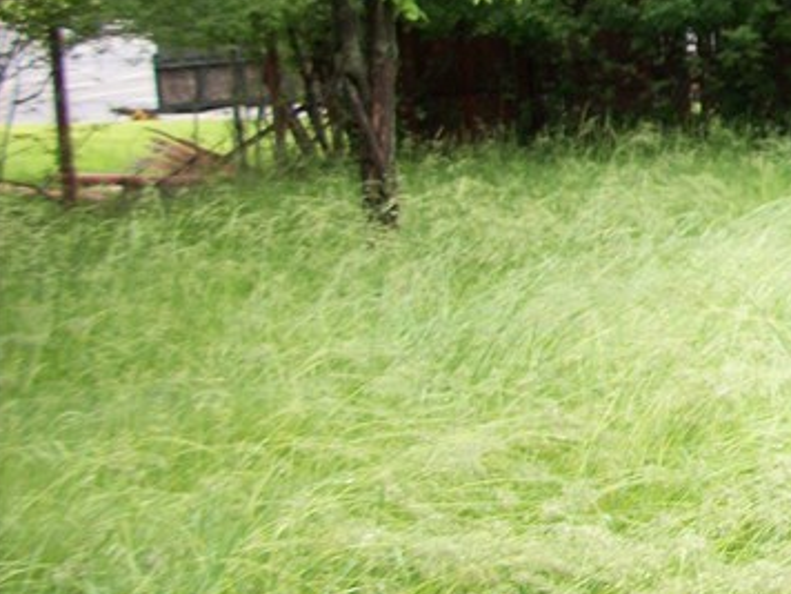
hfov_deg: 19.1
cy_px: 200
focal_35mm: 92
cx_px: 1131
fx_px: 2102
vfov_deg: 16.0
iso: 80
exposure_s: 1/100
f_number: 2.9
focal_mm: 5.7
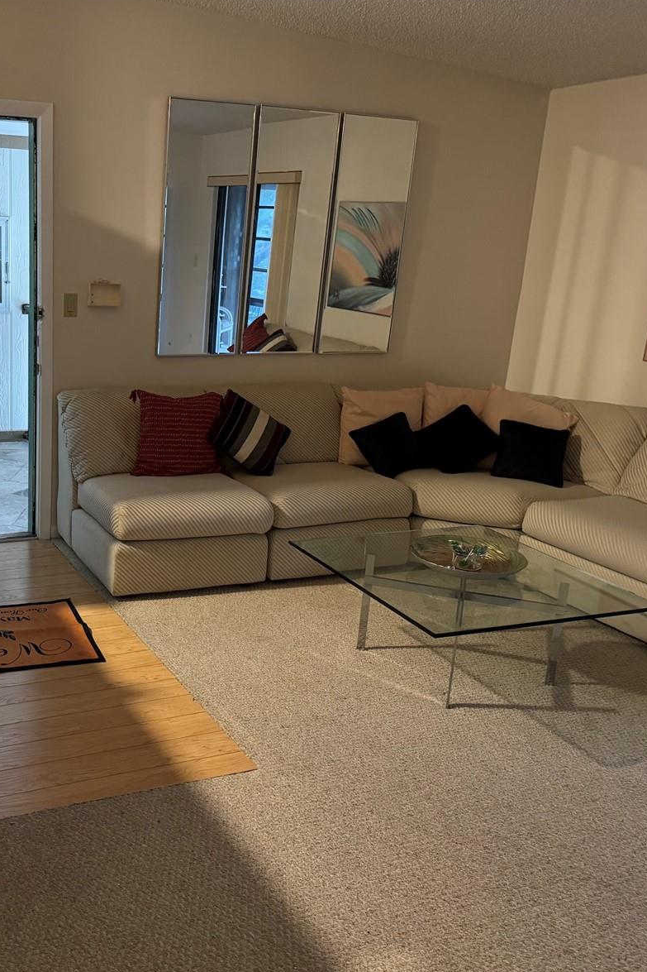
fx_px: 917
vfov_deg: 55.8
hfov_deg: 37.3
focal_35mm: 34
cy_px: 485
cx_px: 114
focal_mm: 6.76
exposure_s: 1/41
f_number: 1.78
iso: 500
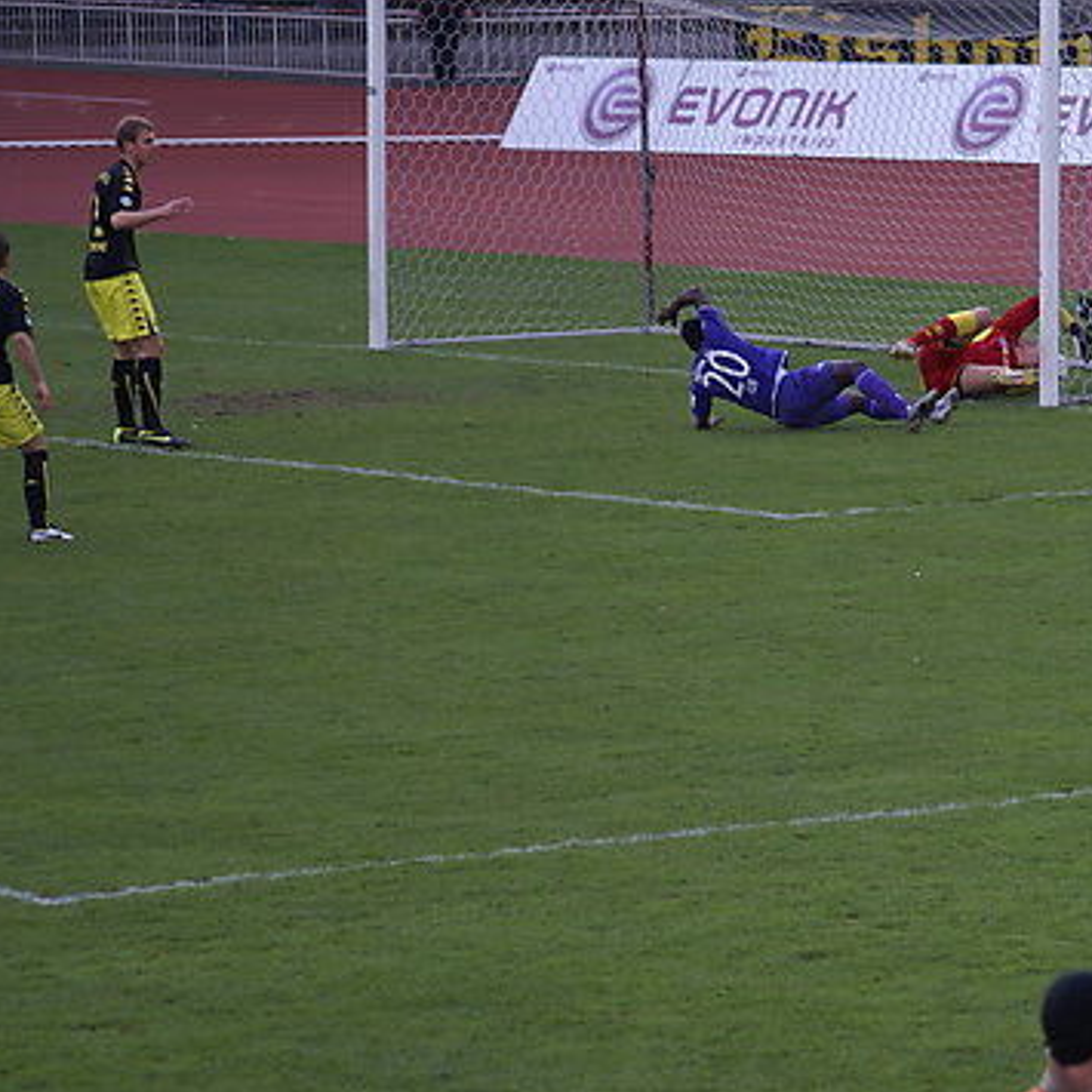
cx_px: 1047
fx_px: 10778
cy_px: 440
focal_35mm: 302
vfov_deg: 5.8
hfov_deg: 5.8
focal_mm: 120
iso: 160
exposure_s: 1/400
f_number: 4
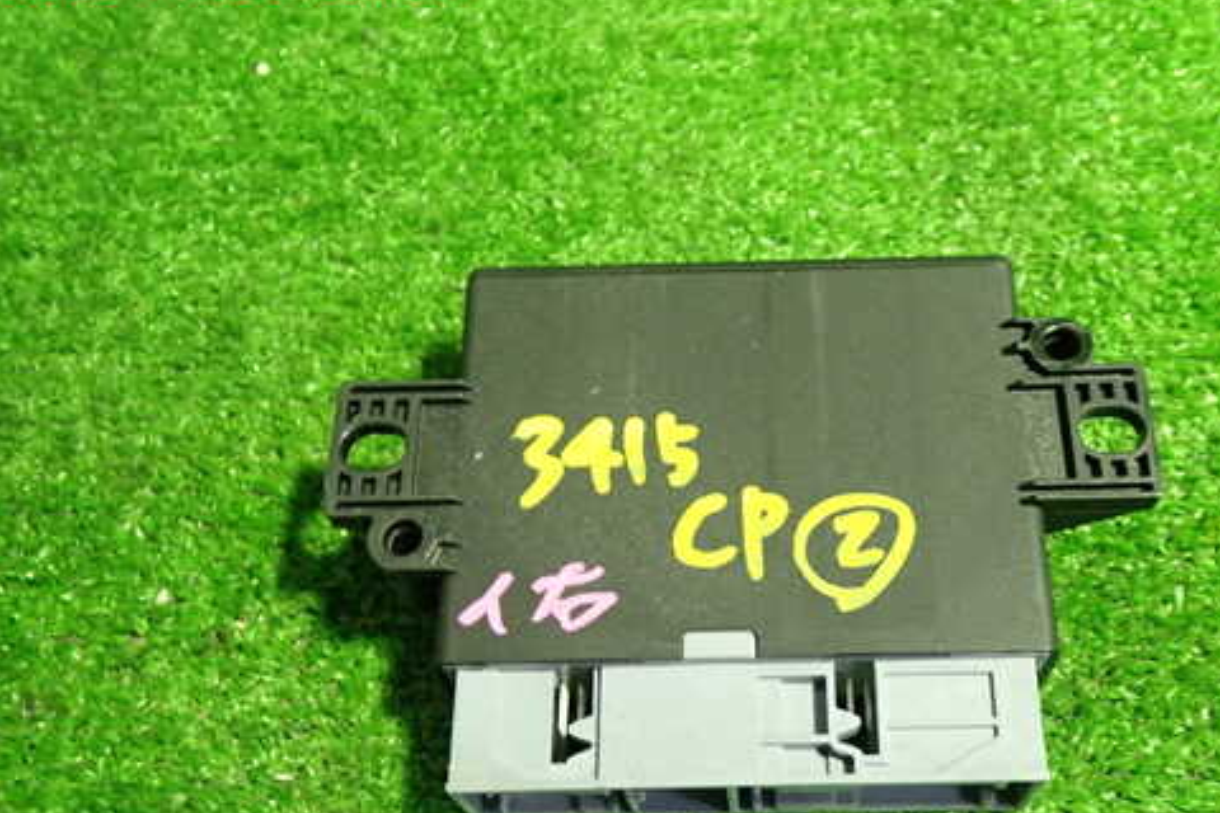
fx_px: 1322
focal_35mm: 39
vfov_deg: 34.0
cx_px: 757
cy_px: 518
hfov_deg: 49.1
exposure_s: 1/30
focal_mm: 5.4
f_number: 2.3
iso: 400
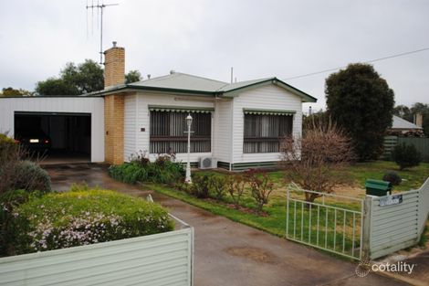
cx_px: 214
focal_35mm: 33
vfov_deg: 39.9
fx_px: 393
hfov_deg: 57.2
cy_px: 143
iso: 100
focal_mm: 22
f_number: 3.8
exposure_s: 1/200
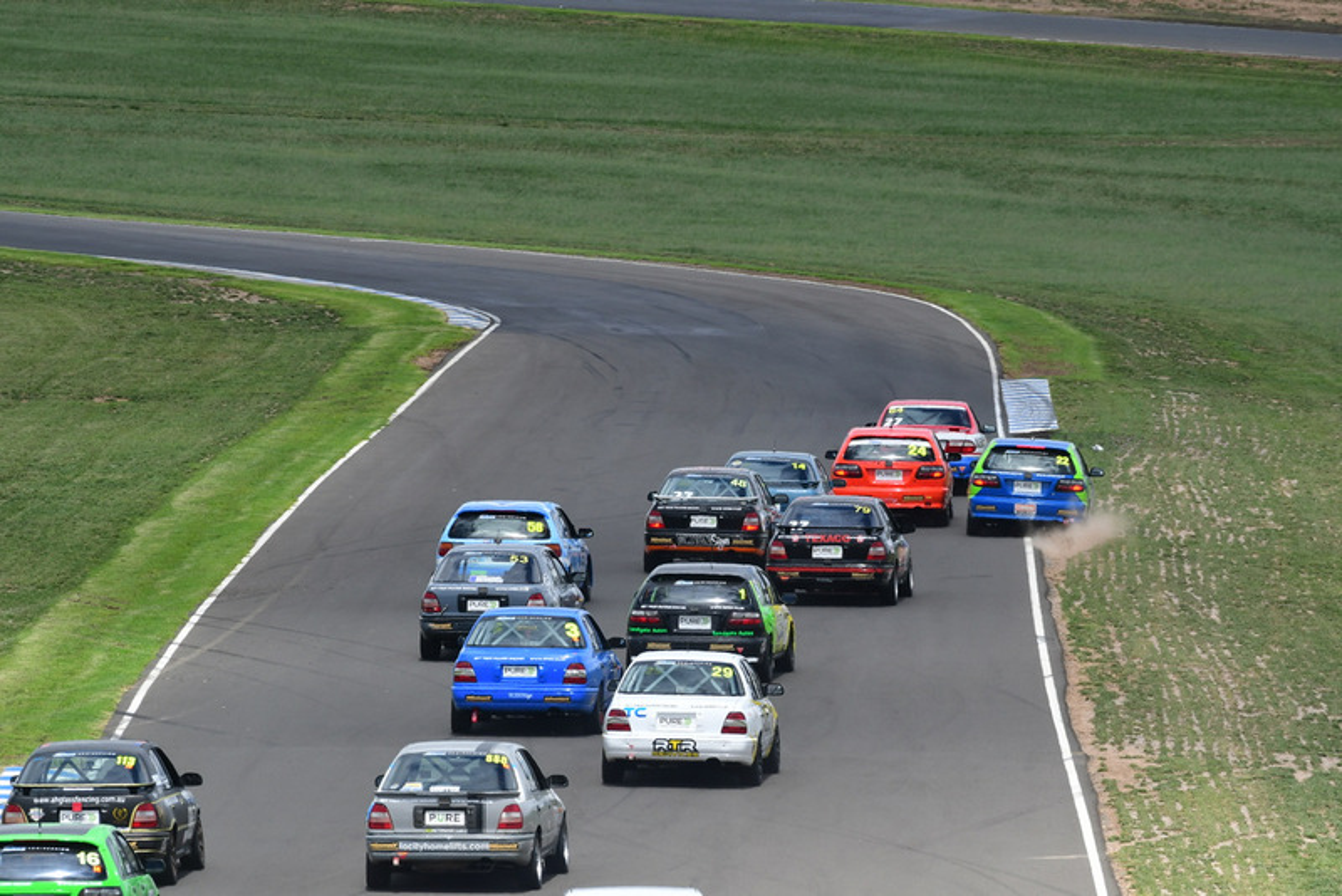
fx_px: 17339
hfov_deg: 4.4
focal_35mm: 465
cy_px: 448
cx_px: 671
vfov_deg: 3.0
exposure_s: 1/640
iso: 320
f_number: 10
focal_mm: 310
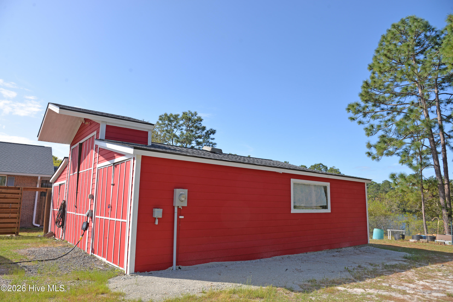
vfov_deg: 53.2
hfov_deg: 73.7
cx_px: 226
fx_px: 302
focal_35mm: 24
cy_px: 151
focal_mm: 24
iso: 100
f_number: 8
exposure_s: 1/200
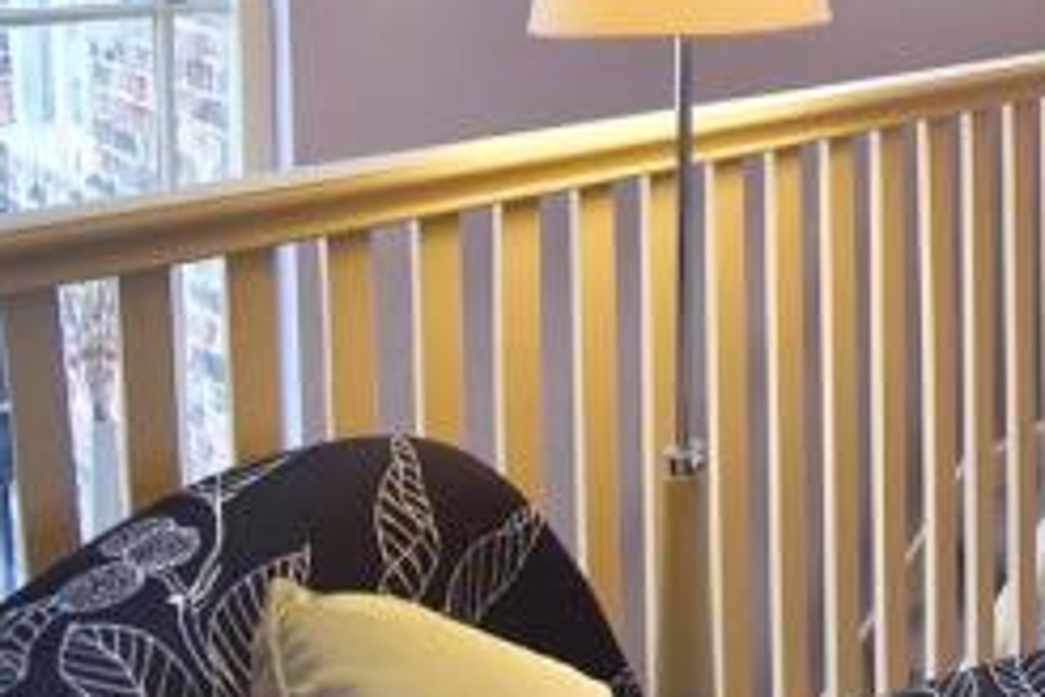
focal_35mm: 40
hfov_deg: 38.2
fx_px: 1161
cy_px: -83
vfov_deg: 29.8
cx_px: 1204
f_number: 4.5
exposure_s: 1/40
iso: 100
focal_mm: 10
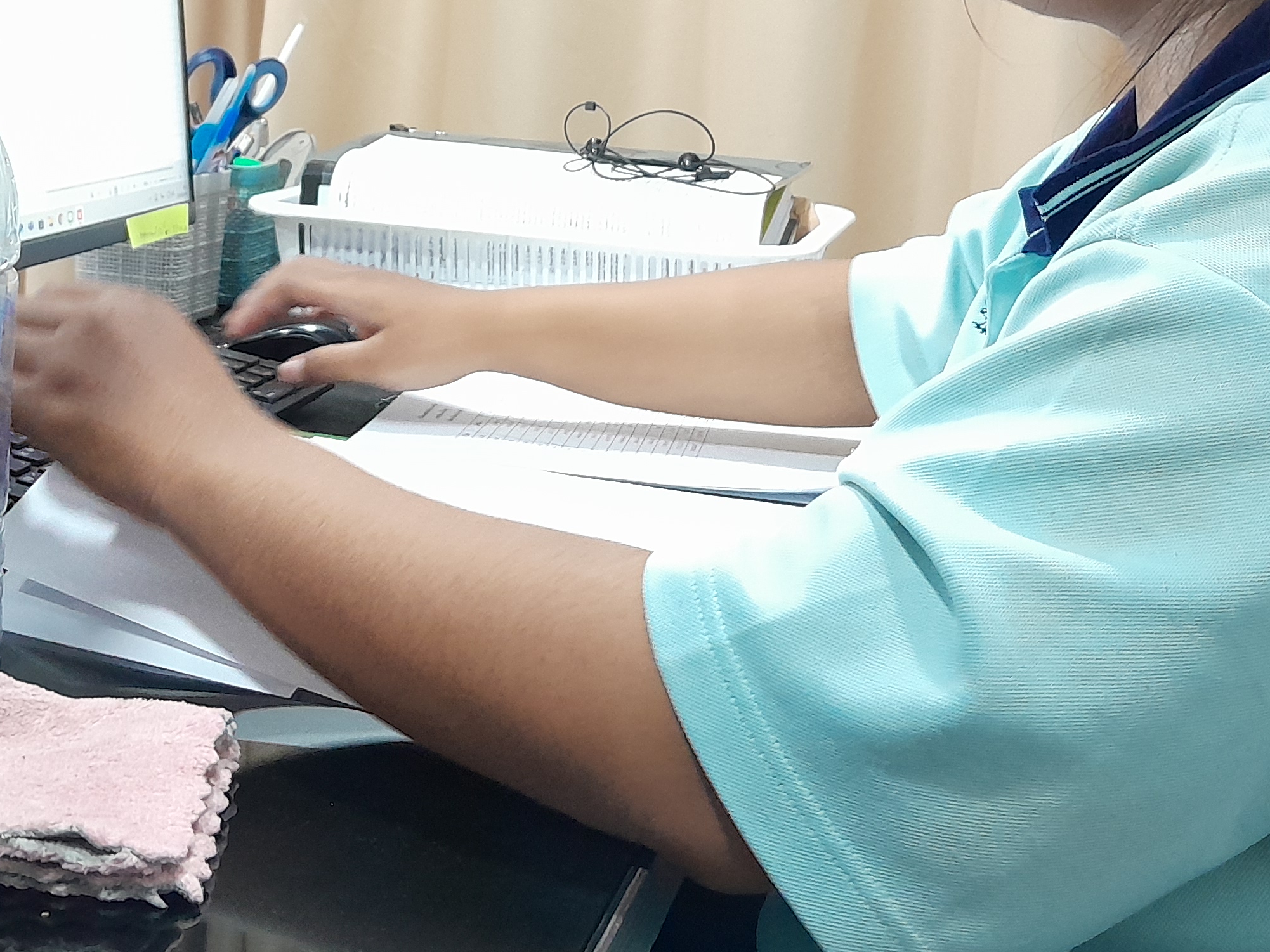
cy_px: 107
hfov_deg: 36.1
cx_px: 517
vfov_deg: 26.6
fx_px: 1944
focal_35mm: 53
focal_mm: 3.98
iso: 500
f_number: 1.8
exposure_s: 1/33
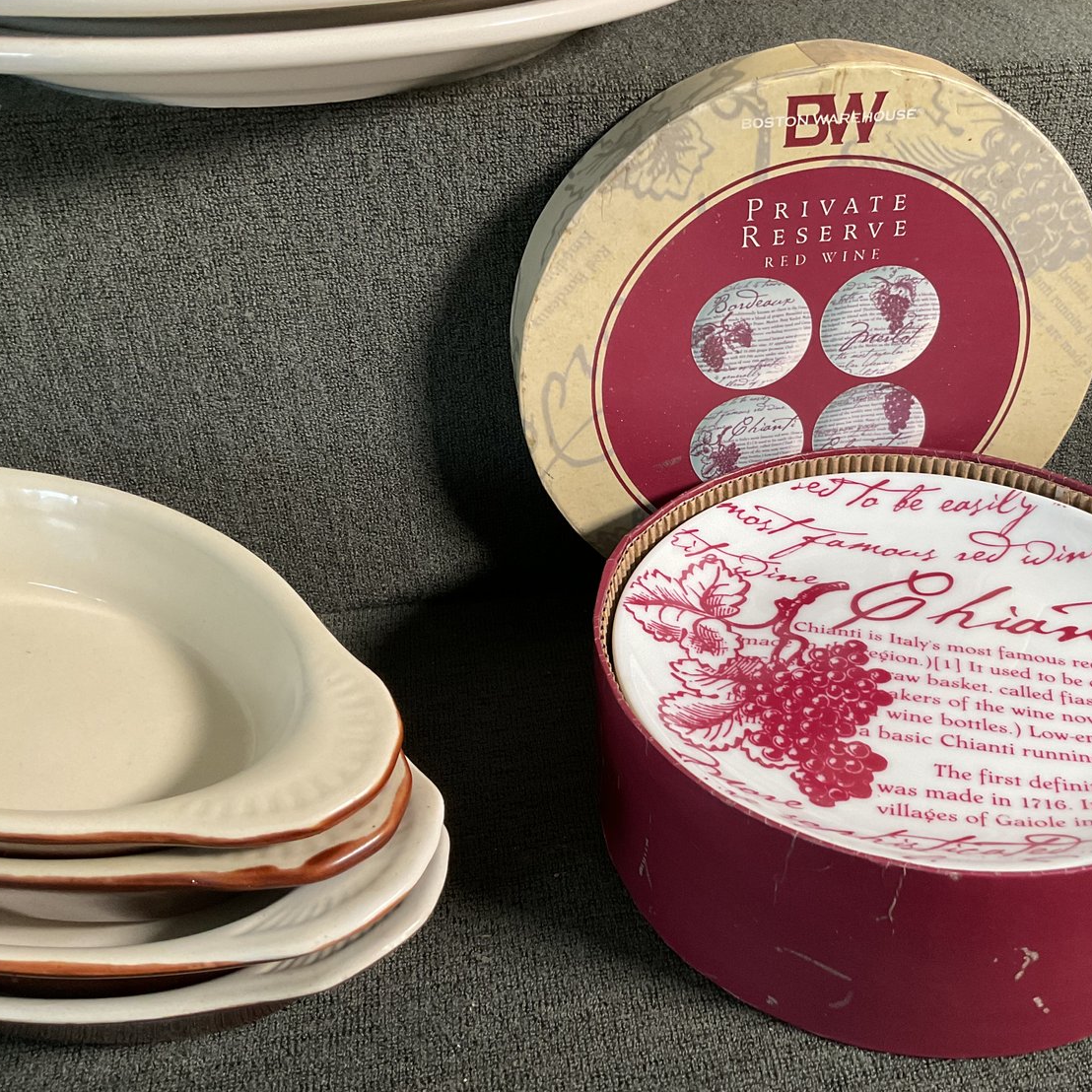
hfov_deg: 46.6
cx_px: 716
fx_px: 1249
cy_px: 548
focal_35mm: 35
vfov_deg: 47.2
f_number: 1.8
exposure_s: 1/60
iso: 100
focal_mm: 3
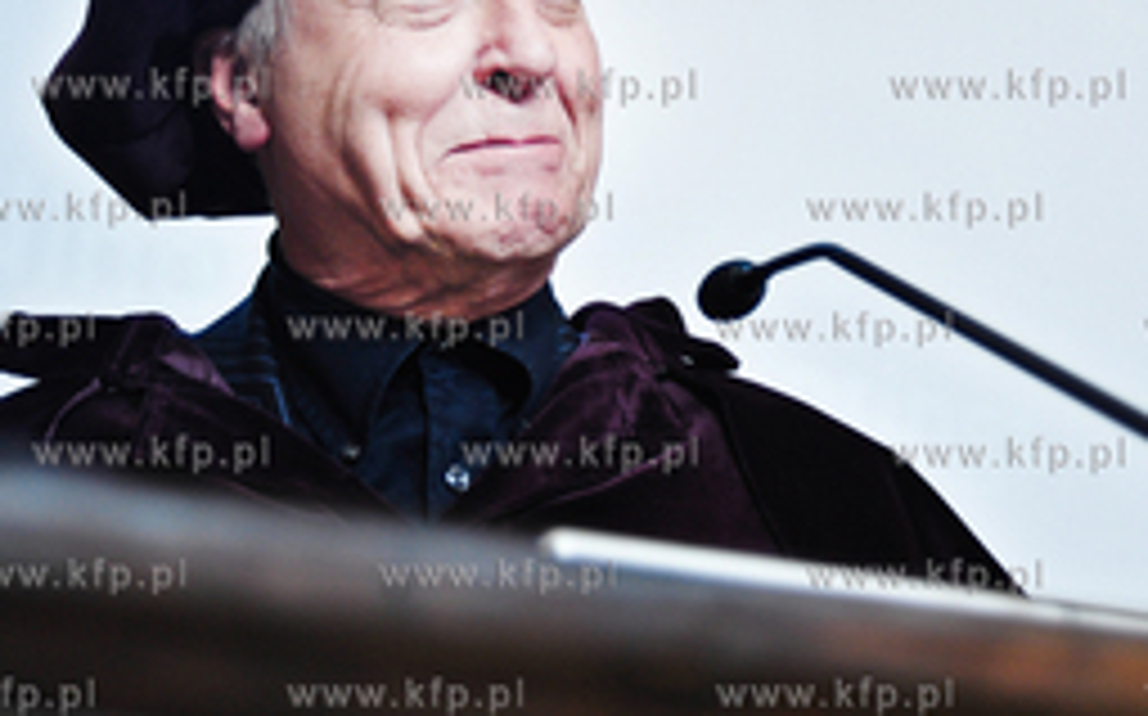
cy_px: 144
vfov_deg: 13.5
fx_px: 3002
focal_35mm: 96
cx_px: 738
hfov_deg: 21.6
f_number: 4.2
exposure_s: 1/125
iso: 1600
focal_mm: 60
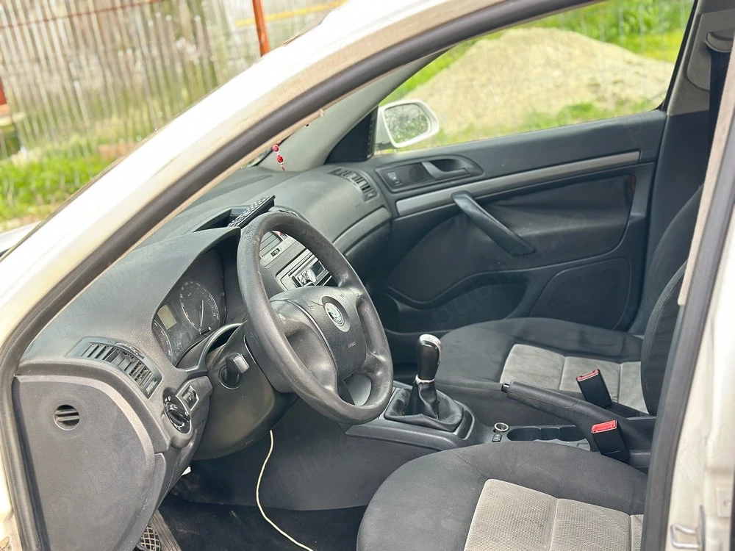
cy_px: 276
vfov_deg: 30.3
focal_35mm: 48
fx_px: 1019
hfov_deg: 39.7
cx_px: 368
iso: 125
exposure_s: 1/108
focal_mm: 6.86
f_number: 1.78
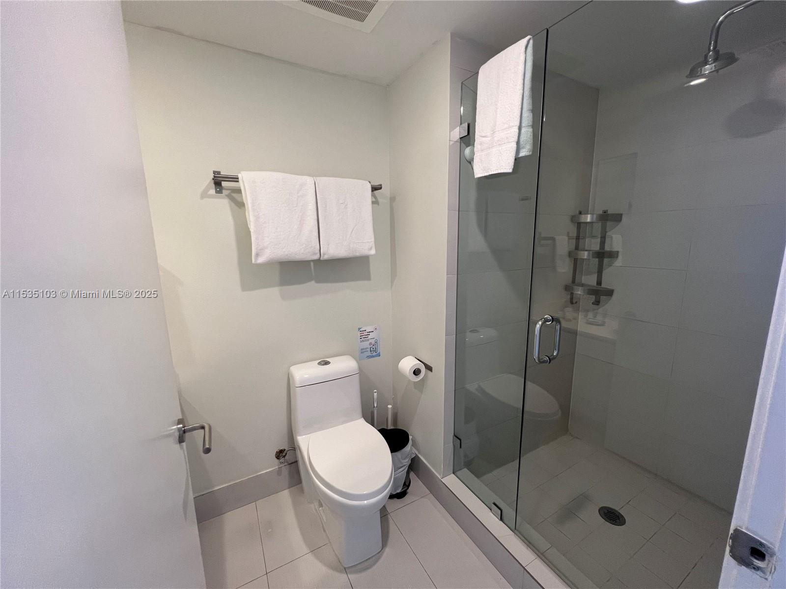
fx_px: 295
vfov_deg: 89.9
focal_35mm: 13
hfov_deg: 106.2
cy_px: 294
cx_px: 393
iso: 250
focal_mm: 1.57
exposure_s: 1/120
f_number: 1.8
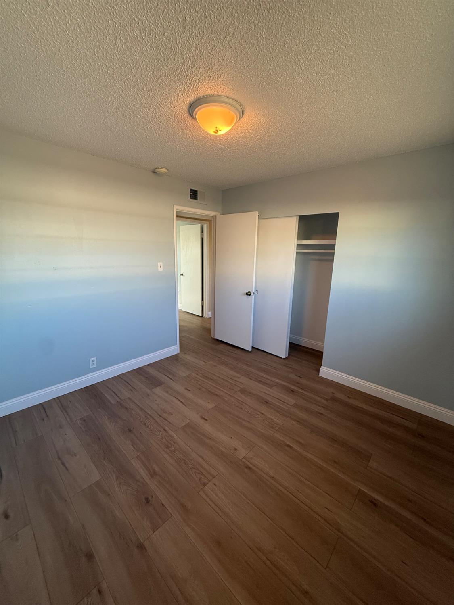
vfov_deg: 102.1
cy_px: 302
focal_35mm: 14
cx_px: 227
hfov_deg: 85.7
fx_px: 245
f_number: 2.2
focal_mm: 2.22
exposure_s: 1/99
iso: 250
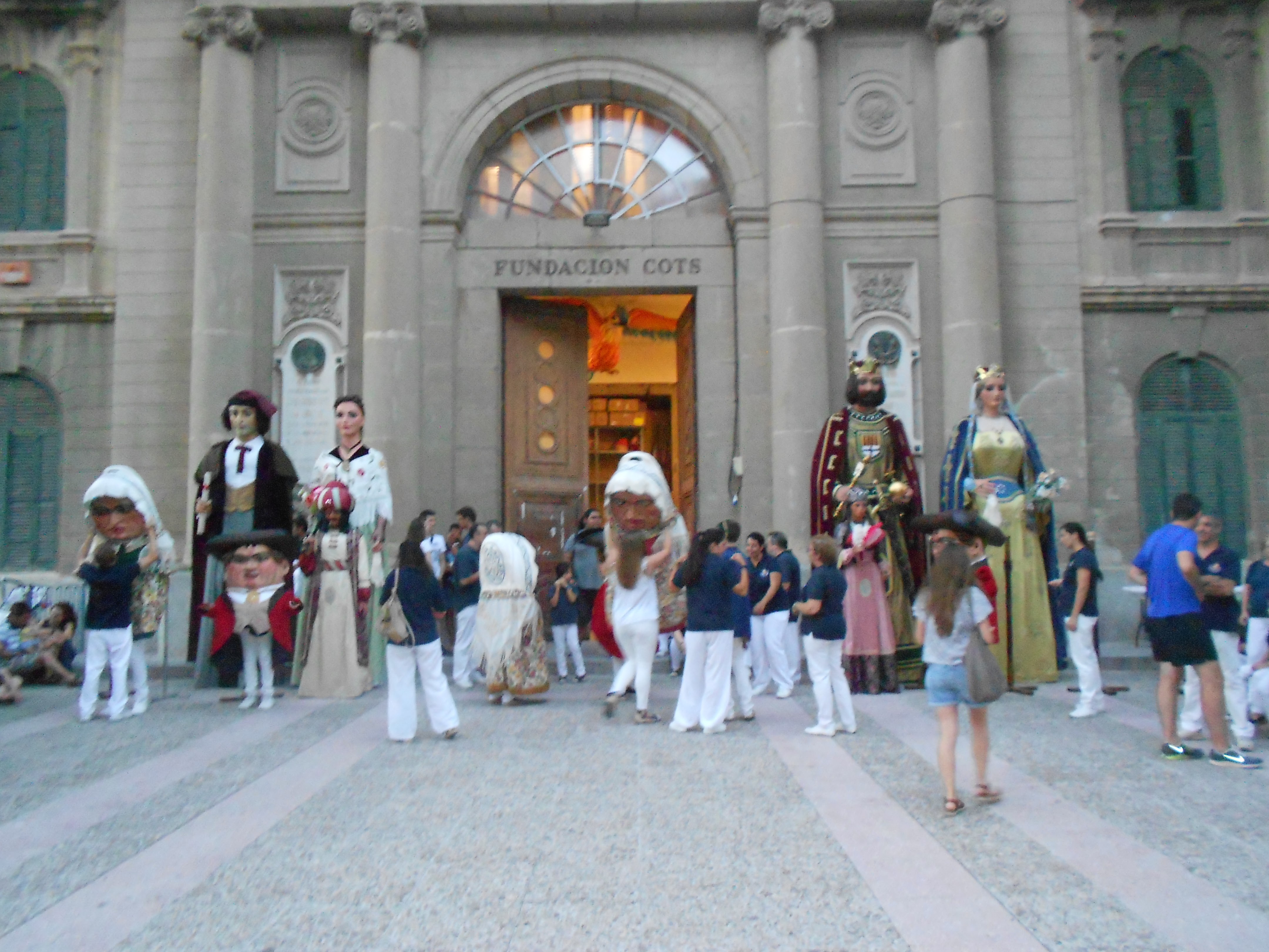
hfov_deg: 67.3
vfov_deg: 53.1
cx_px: 634
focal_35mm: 26
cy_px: 476
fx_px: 953
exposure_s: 1/25
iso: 1000
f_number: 3.2
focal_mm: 4.6
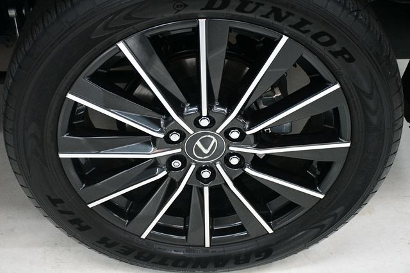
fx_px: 649
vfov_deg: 23.8
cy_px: 136
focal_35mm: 57
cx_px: 205
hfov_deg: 35.1
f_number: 4.2
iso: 3200
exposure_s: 1/125
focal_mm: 38
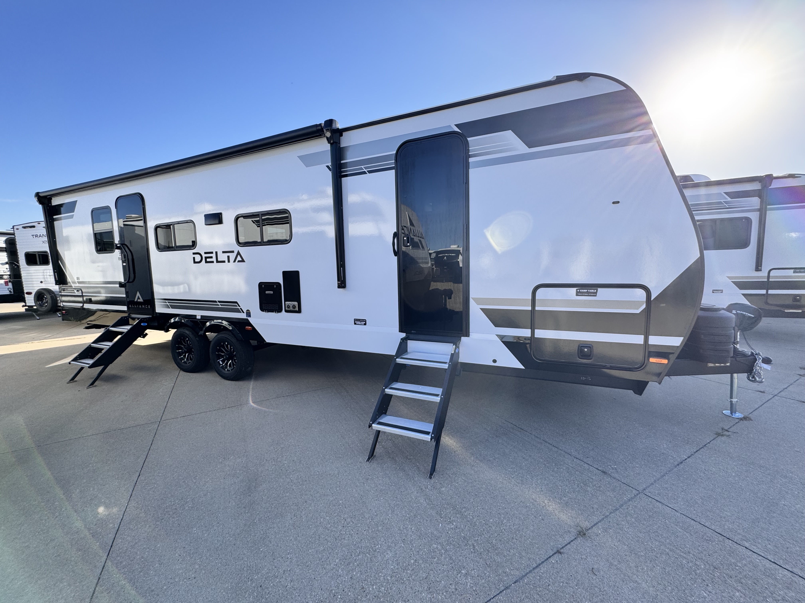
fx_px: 326
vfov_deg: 85.7
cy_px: 302
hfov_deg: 102.1
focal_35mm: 14
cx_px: 402
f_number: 2.2
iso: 50
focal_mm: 2.22
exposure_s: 1/620
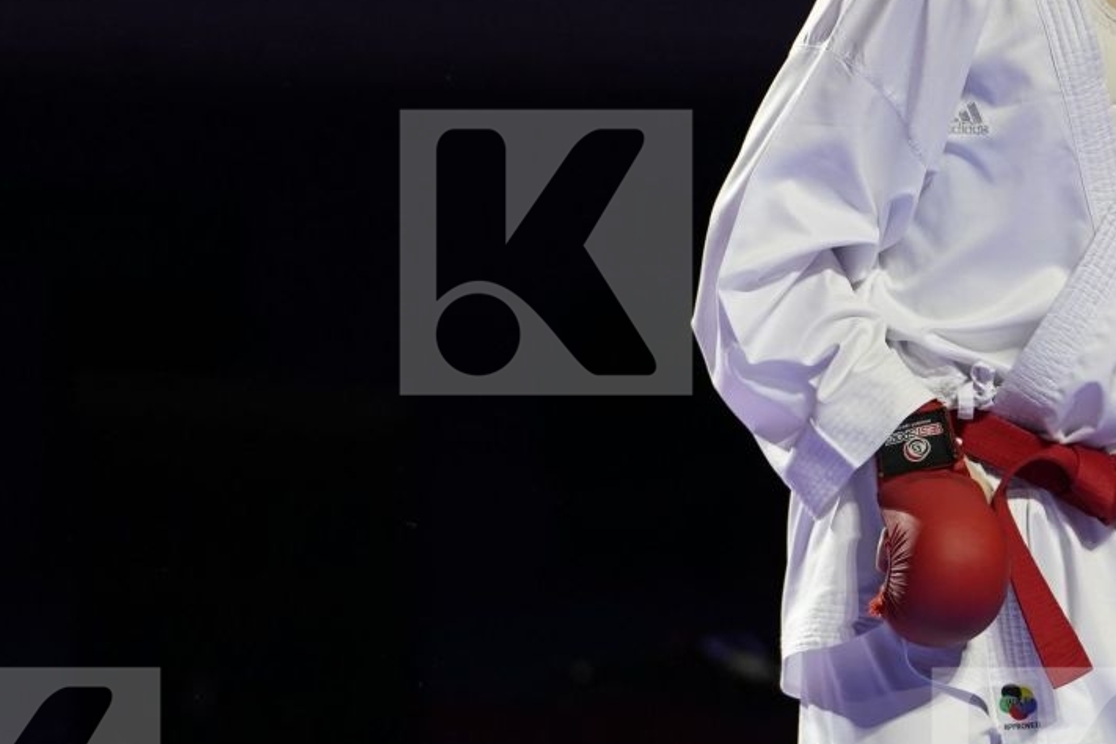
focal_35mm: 380
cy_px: 253
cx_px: 1078
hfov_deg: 5.4
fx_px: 11779
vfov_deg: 3.6
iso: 1600
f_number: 2.8
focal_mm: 150
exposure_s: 1/1000
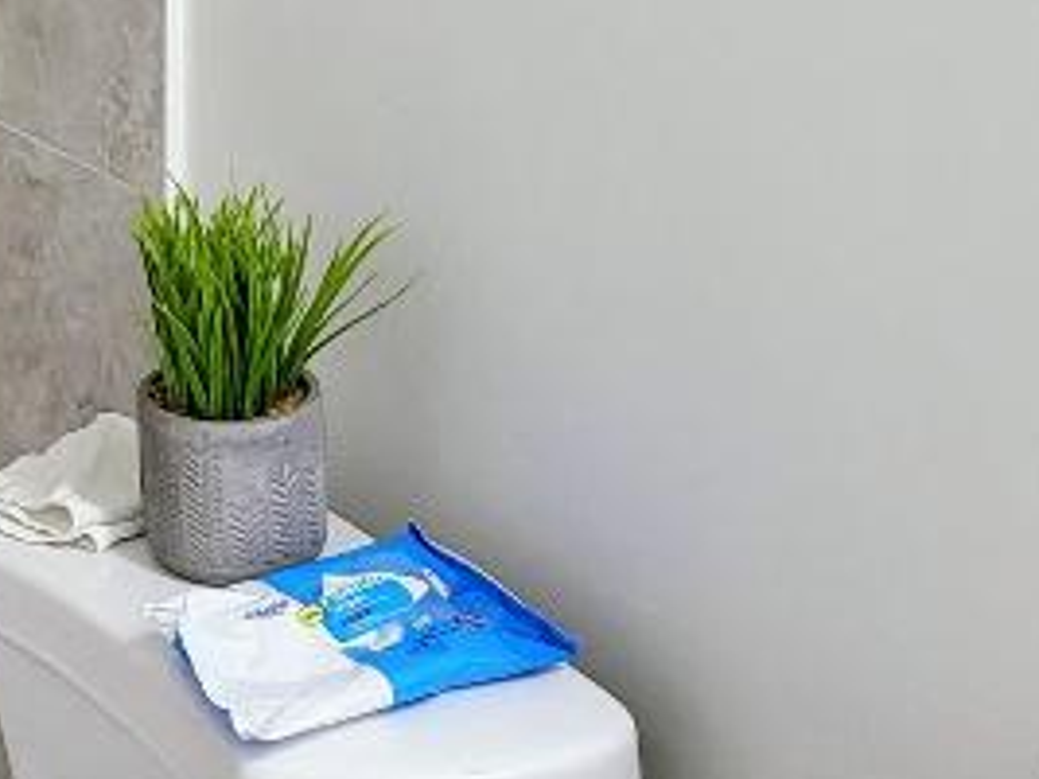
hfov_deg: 20.3
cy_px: -191
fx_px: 2760
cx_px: -121
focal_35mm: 92
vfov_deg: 15.4
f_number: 1.8
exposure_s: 1/120
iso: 250
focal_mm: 5
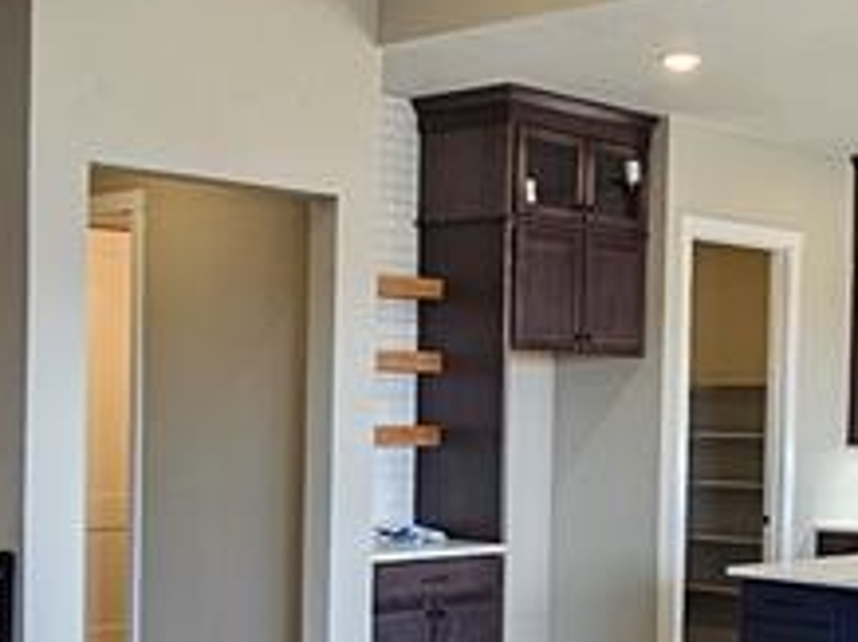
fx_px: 1510
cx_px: 480
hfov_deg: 31.7
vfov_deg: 23.8
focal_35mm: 61
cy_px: 451
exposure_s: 1/60
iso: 80
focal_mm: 2.2
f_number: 2.2
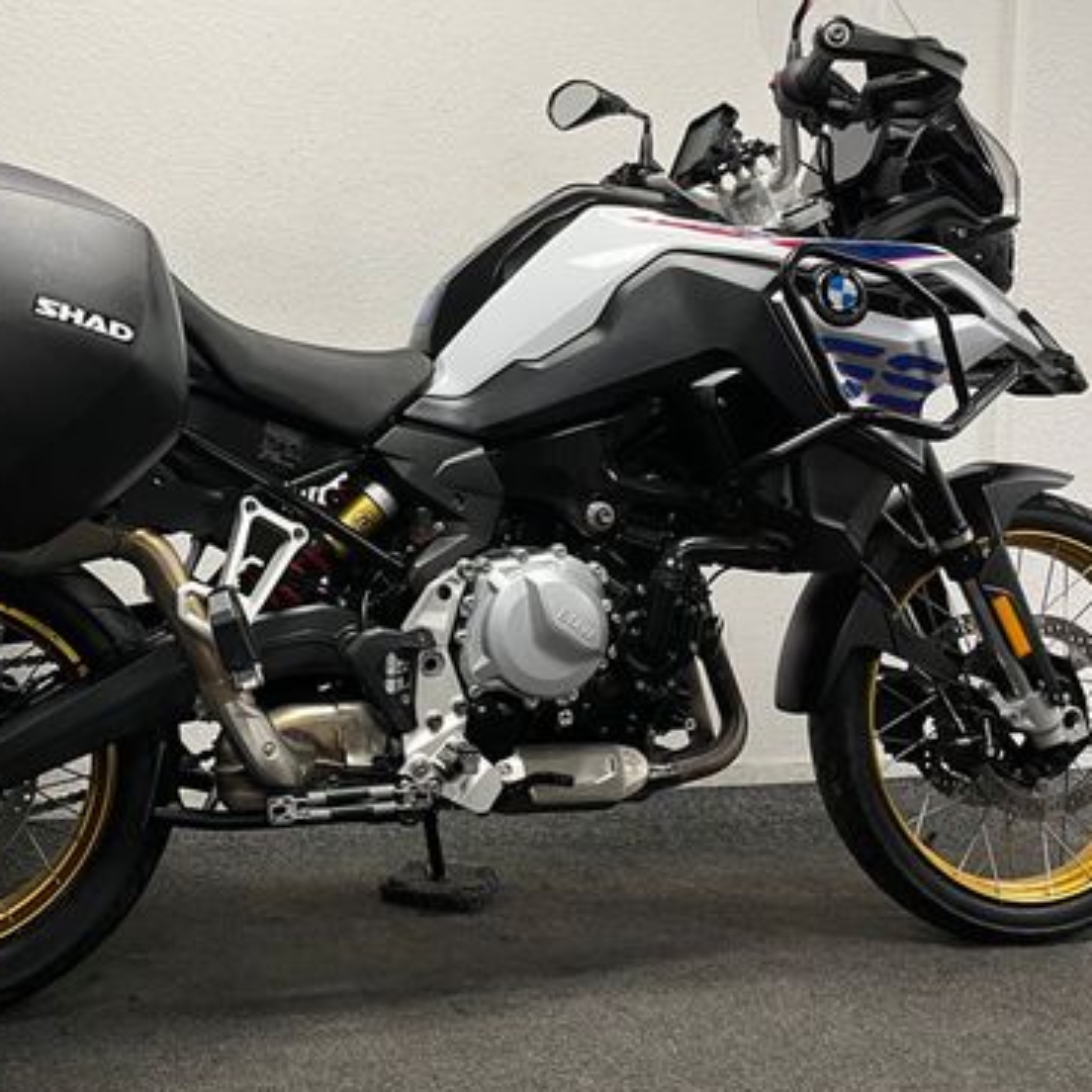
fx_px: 1428
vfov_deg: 41.8
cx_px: 386
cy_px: 466
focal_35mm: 40
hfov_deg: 41.4
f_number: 1.6
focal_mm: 5.1
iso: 80
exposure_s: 1/50
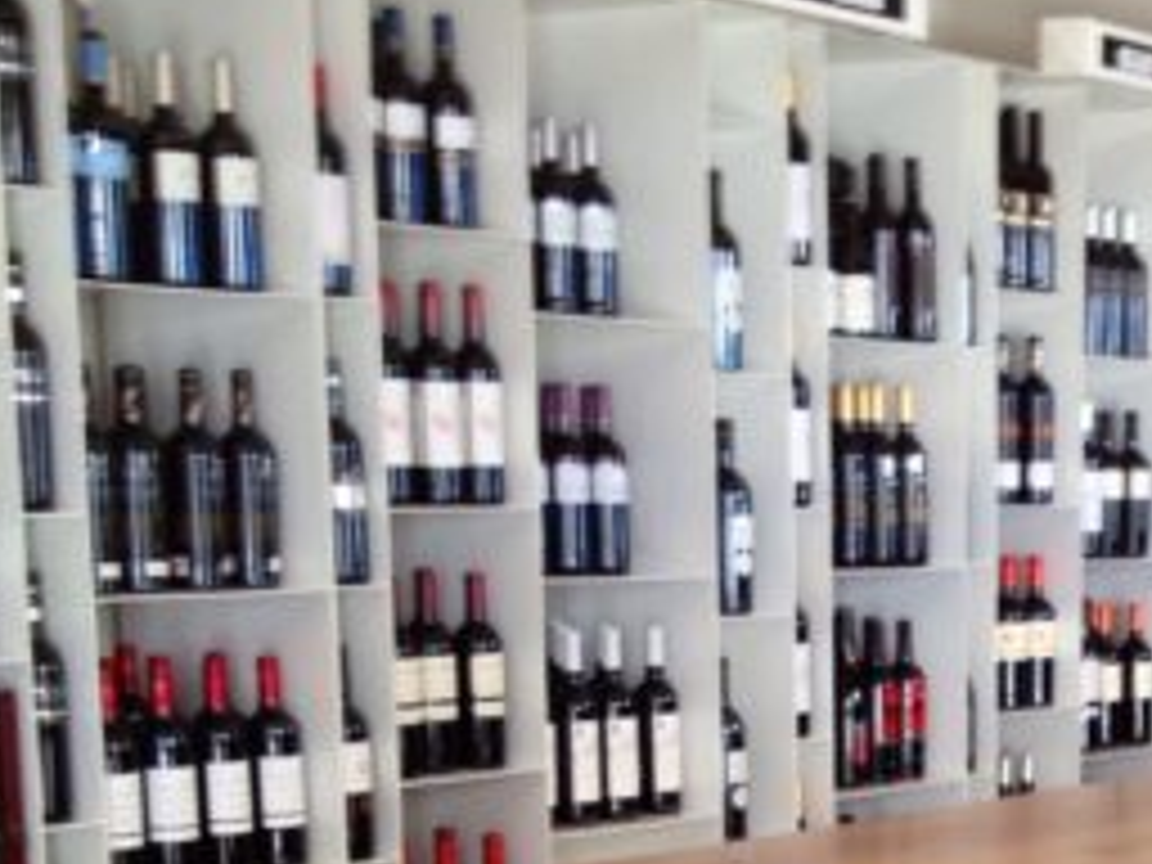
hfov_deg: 21.1
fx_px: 2962
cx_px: 1210
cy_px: 1035
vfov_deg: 16.0
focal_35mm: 89
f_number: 2.4
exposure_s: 1/20
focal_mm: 4.28
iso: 80
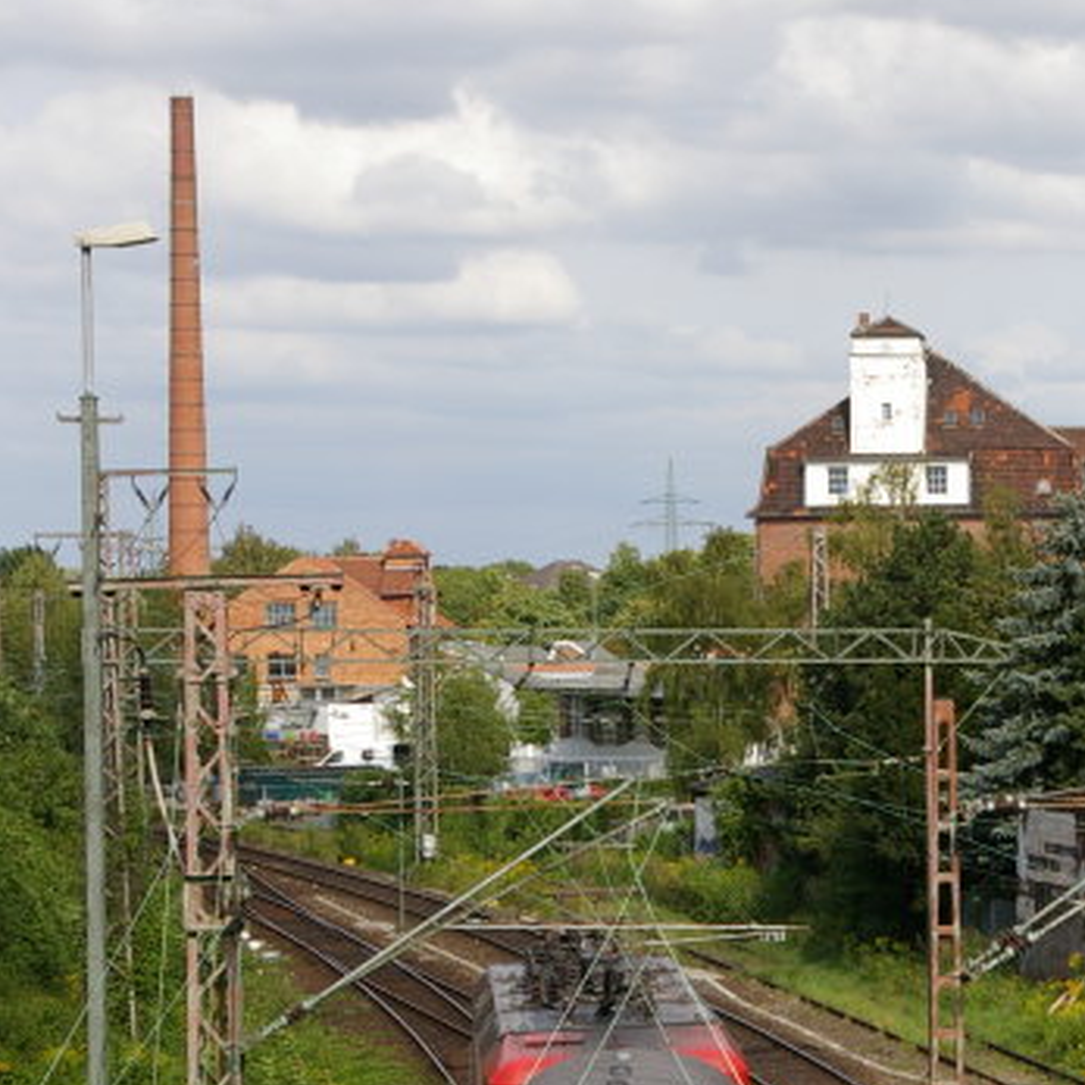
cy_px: 757
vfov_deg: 13.2
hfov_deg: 13.1
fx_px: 4680
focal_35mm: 132
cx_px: 1044
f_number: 9.5
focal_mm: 45
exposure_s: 1/350
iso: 200
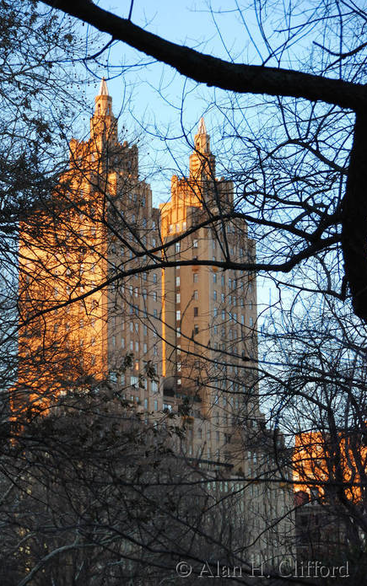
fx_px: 1847
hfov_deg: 11.3
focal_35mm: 116
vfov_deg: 18.0
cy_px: 294
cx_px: 175
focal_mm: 75
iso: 720
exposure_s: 1/200
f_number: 5.3
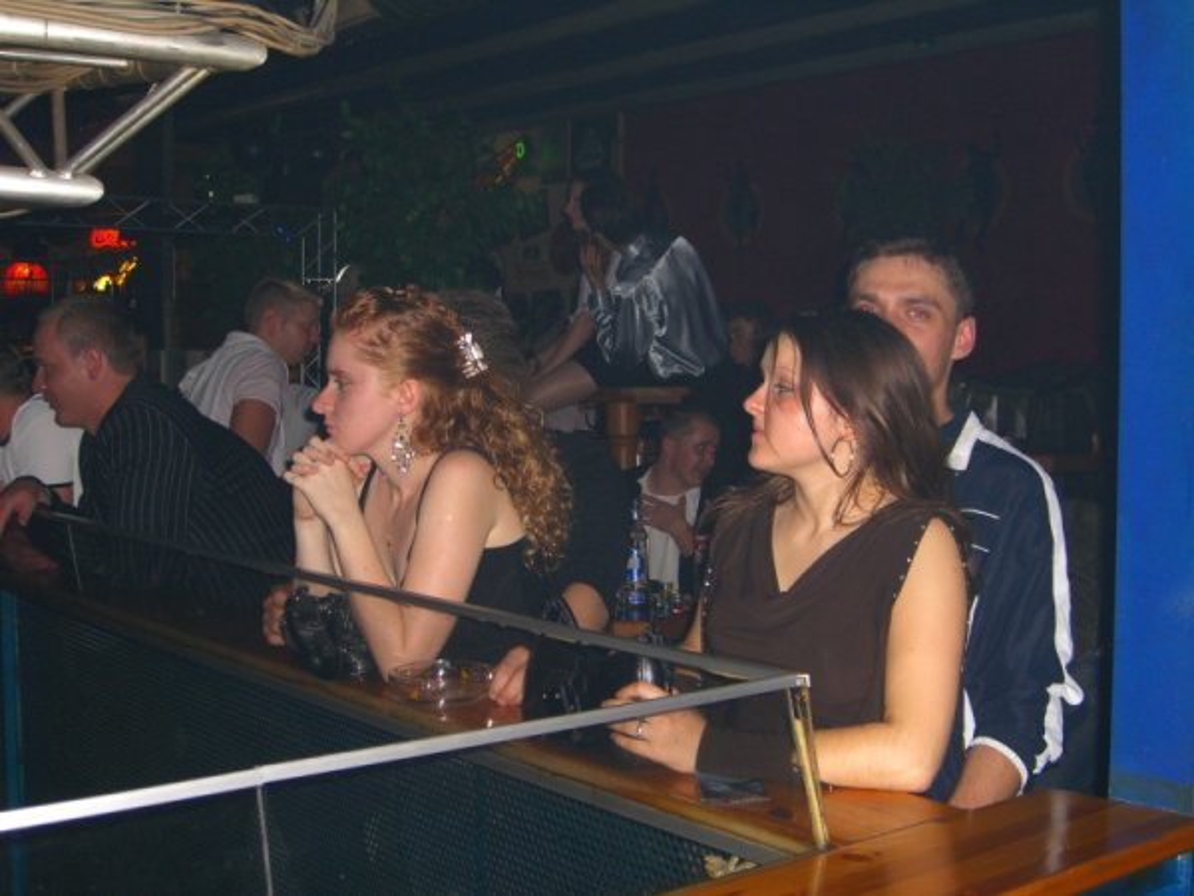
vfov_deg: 31.5
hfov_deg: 41.2
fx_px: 1587
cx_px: 597
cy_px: 448
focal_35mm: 46
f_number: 3.1
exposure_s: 1/60
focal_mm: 9.5
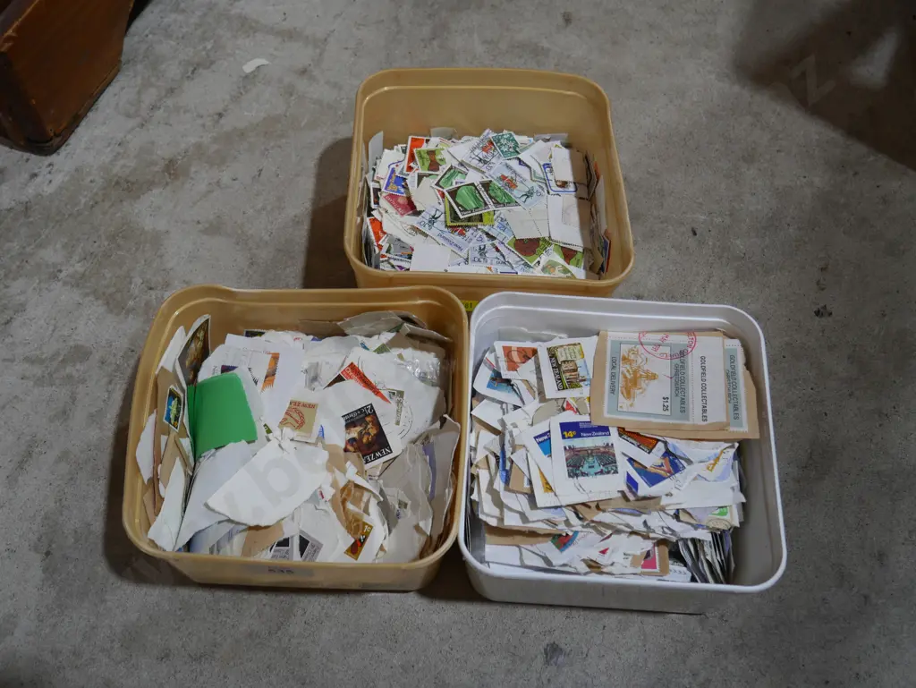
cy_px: 344
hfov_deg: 51.3
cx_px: 458
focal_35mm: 36
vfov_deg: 39.7
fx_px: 953
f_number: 4
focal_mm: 18
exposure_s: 1/100
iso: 200
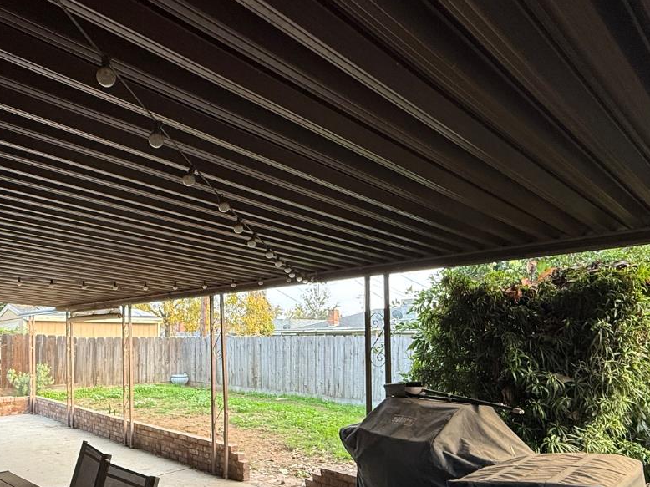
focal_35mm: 27
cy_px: 333
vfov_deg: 50.2
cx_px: 256
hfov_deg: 64.7
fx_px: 507
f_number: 2.2
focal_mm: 2.22
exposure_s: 1/99
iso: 125
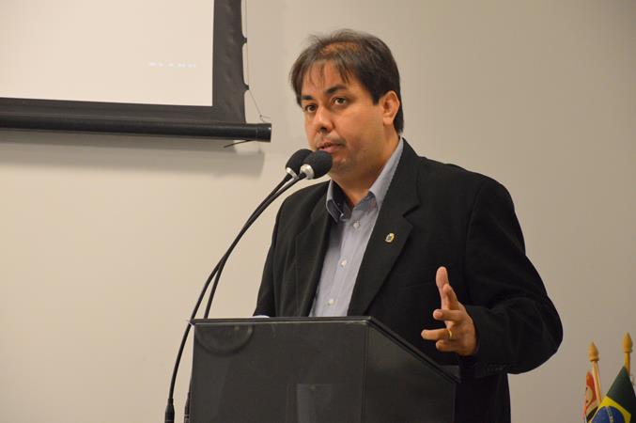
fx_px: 2780
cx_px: 318
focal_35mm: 158
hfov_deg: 13.1
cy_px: 212
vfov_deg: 8.7
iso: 2200
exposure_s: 1/125
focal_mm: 105
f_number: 5.6
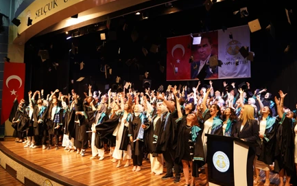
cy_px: 88
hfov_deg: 64.6
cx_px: 147
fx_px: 235
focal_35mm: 29
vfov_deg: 43.2
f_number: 4
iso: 2500
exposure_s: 1/160
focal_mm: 28
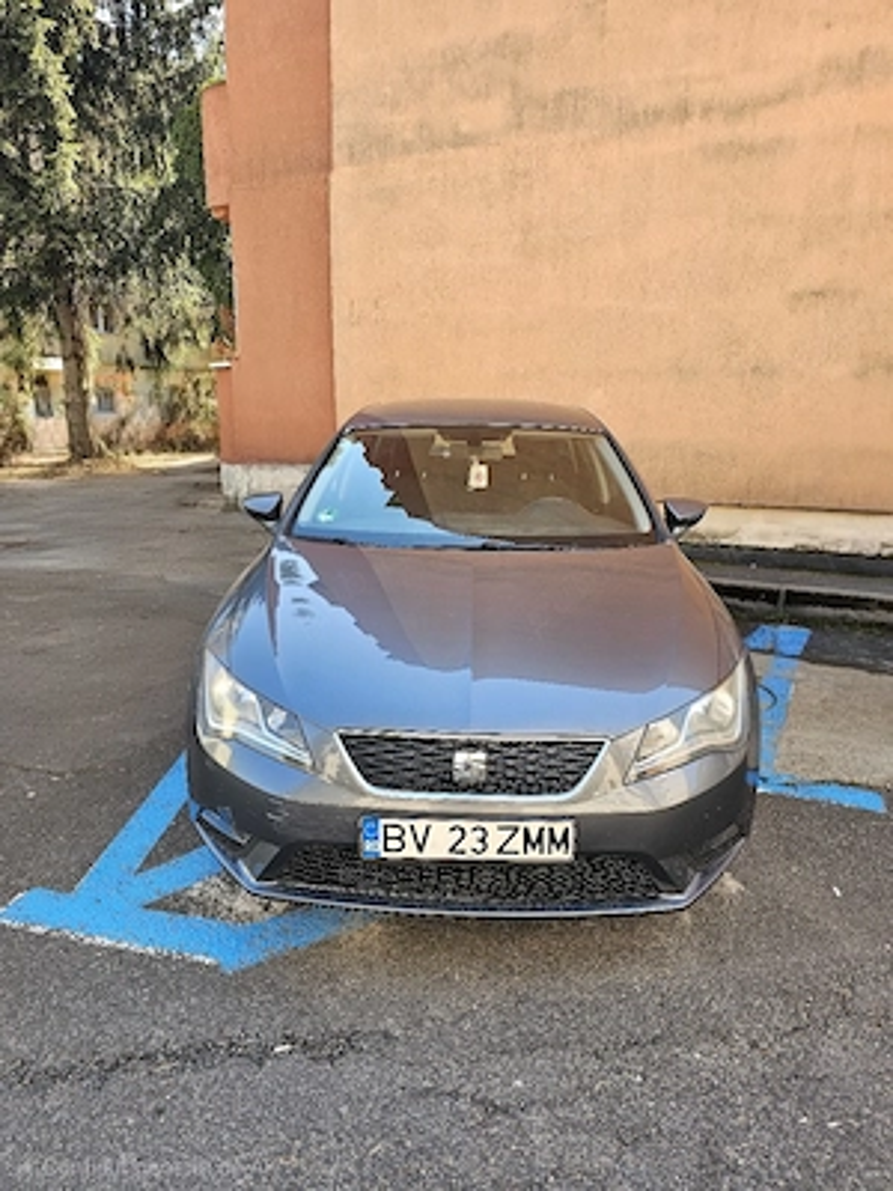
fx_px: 791
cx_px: 446
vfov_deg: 73.9
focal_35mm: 23
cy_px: 596
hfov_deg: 58.9
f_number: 1.7
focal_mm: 6.3
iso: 32
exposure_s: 1/213
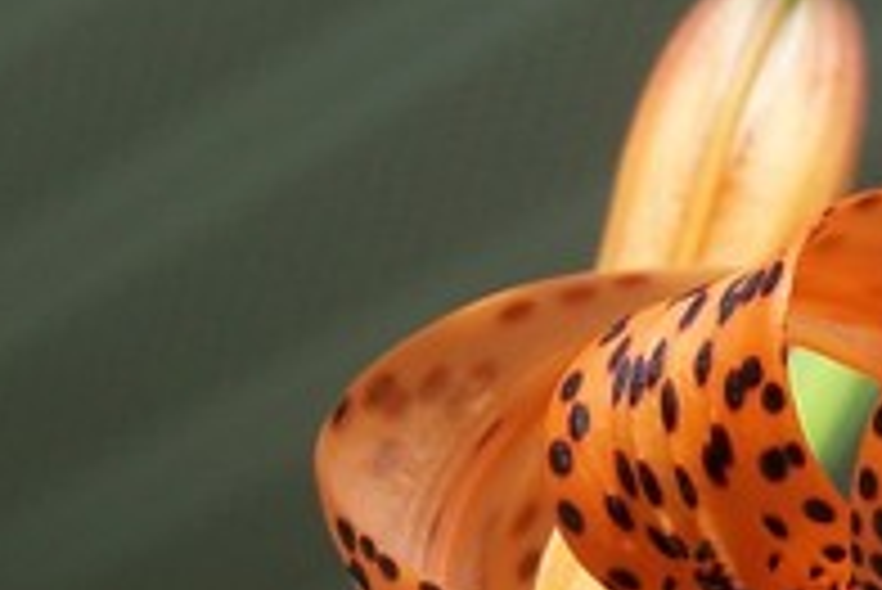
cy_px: 892
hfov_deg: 5.8
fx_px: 8753
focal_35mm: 357
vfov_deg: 3.8
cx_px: 842
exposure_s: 1/350
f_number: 4.5
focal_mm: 17.5
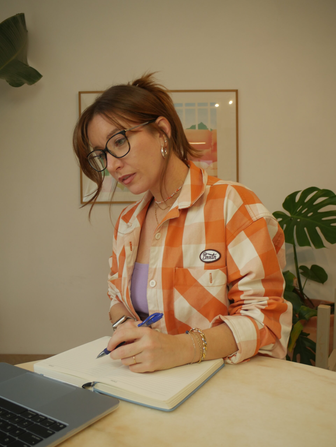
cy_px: 224
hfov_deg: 44.2
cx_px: 168
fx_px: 414
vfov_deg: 56.8
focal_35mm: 32
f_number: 4.5
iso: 400
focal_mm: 16
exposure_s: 1/125
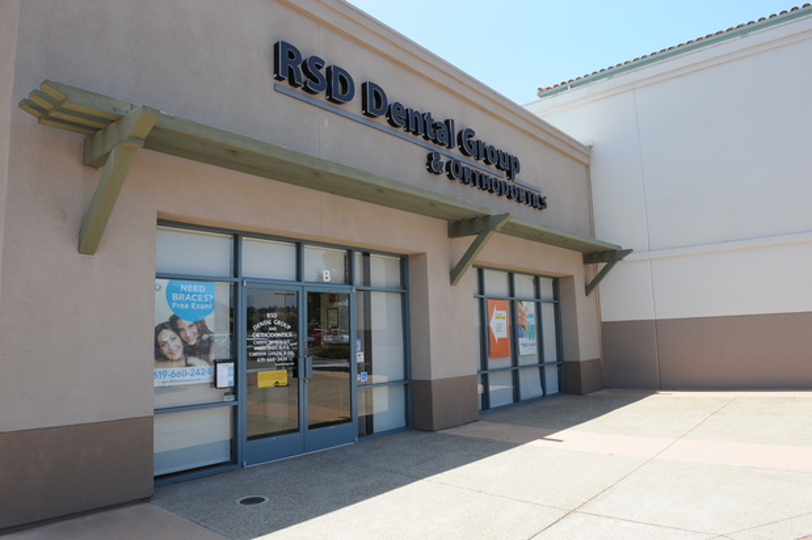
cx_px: 406
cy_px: 270
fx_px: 541
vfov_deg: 53.1
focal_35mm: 24
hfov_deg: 73.8
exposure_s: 1/400
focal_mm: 24
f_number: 10
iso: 400
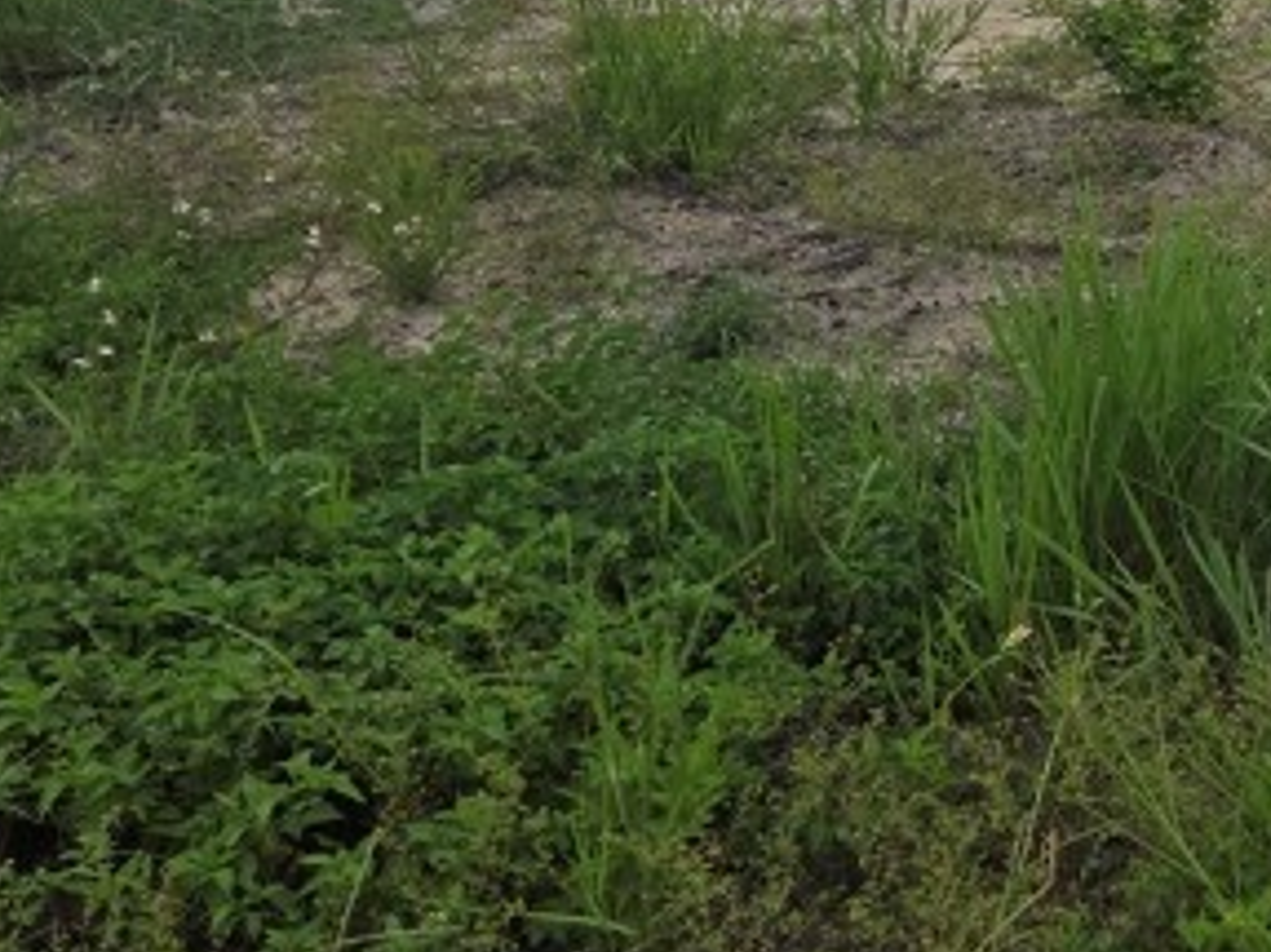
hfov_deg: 21.9
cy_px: -279
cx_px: 1559
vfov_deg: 17.0
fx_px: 3010
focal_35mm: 82
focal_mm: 5.4
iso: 25
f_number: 1.8
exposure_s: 1/586
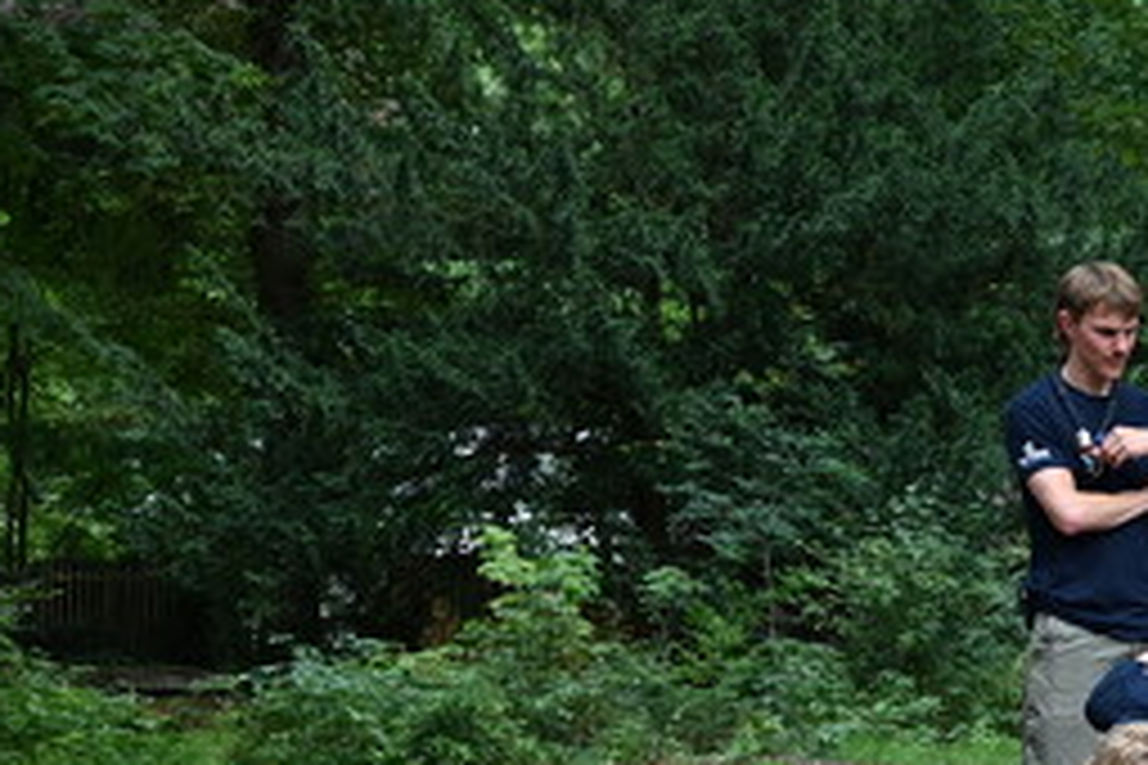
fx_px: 2774
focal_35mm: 87
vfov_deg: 15.3
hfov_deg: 20.5
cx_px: 1652
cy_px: 868
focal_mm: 28
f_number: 4
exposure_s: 1/250
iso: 250
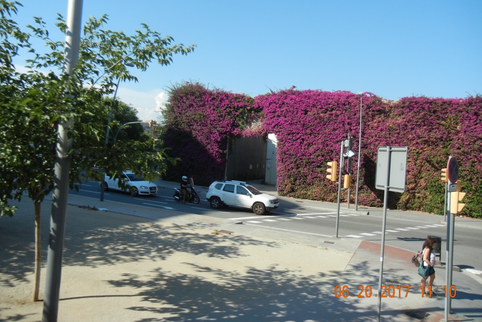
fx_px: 429
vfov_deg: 41.1
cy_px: 145
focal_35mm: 32
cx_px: 239
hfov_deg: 58.7
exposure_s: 1/286
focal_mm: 5.4
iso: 160
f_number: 7
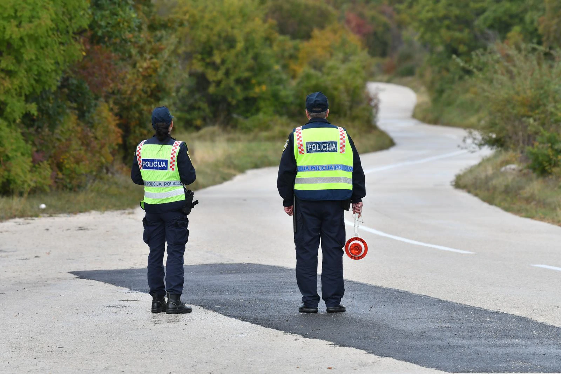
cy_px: 187
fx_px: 4091
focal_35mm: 262
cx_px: 280
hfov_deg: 7.8
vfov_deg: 5.2
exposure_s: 1/1250
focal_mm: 175
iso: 250
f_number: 4.5
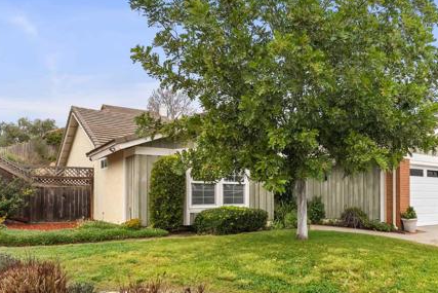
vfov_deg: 43.6
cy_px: 151
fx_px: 365
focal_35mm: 30
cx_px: 303
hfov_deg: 60.0
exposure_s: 1/400
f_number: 8
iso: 500
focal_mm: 20
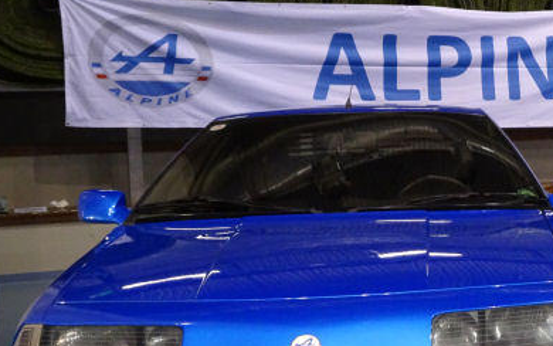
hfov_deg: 26.6
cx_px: 526
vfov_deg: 17.6
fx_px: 1116
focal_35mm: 74
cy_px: 200
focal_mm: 5.79
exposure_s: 1/20
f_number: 4
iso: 800
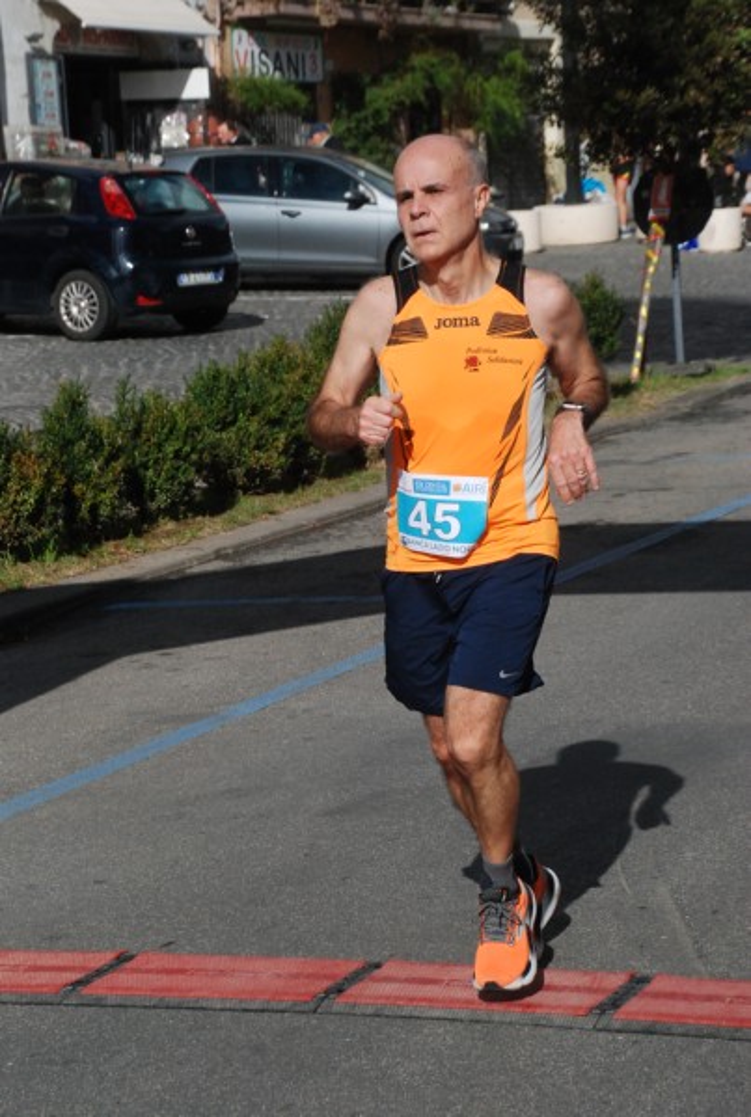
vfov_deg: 21.9
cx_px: 376
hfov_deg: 14.8
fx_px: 2895
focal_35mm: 93
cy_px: 558
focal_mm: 62
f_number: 9
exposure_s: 1/2000
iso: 1000
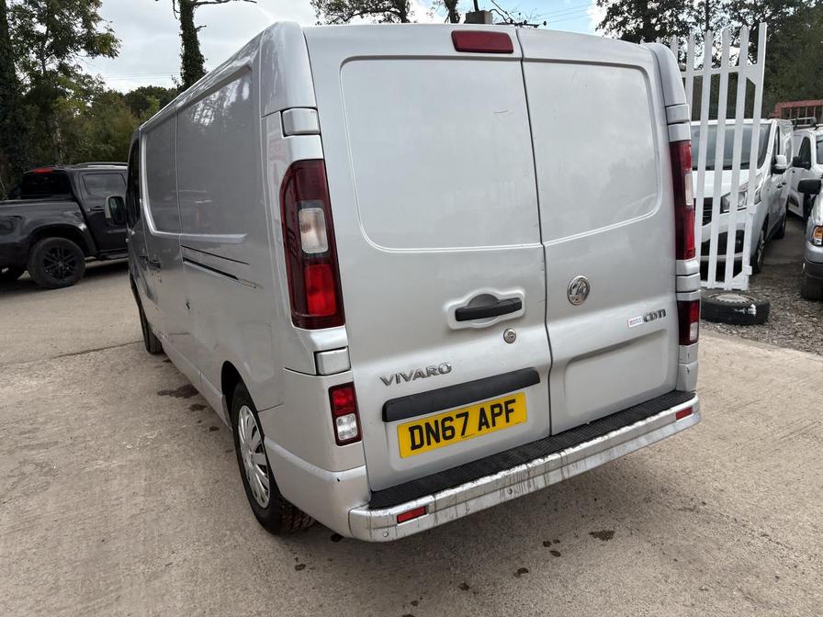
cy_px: 308
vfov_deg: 53.1
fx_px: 618
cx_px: 412
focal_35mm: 26
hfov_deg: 67.3
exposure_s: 1/1263
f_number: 1.6
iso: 50
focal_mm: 5.96
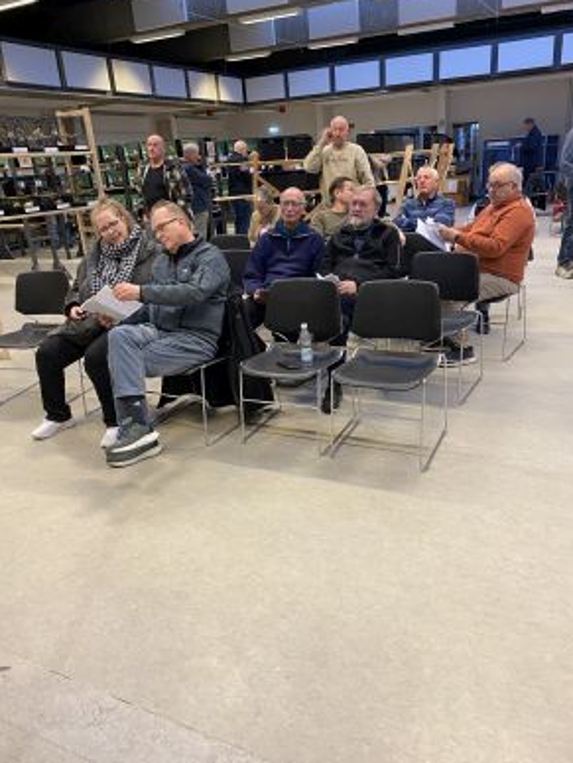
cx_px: 293
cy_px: 386
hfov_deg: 51.3
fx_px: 596
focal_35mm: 27
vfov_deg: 65.3
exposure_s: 1/50
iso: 160
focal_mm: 4.25
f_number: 1.8
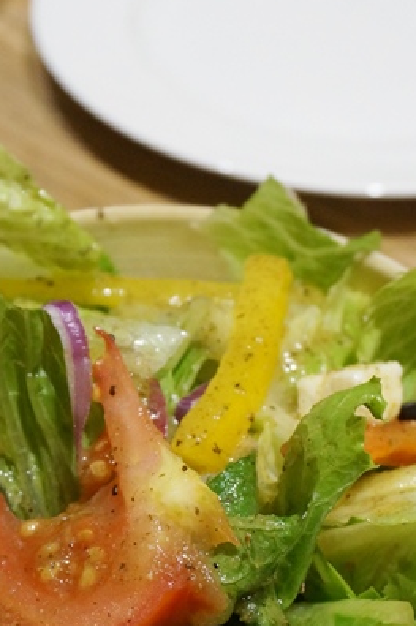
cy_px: 432
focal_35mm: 91
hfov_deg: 15.0
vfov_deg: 22.3
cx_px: 139
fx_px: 1581
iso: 1600
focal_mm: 30
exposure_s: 1/80
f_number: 5.6
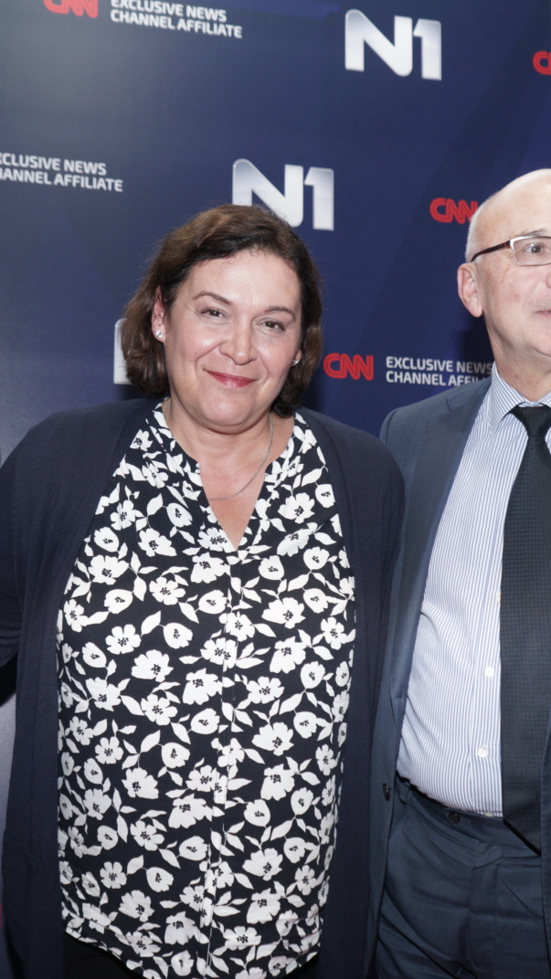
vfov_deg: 42.1
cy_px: 490
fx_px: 1273
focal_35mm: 49
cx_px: 224
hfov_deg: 24.4
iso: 800
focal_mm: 31
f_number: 4
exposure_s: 1/160
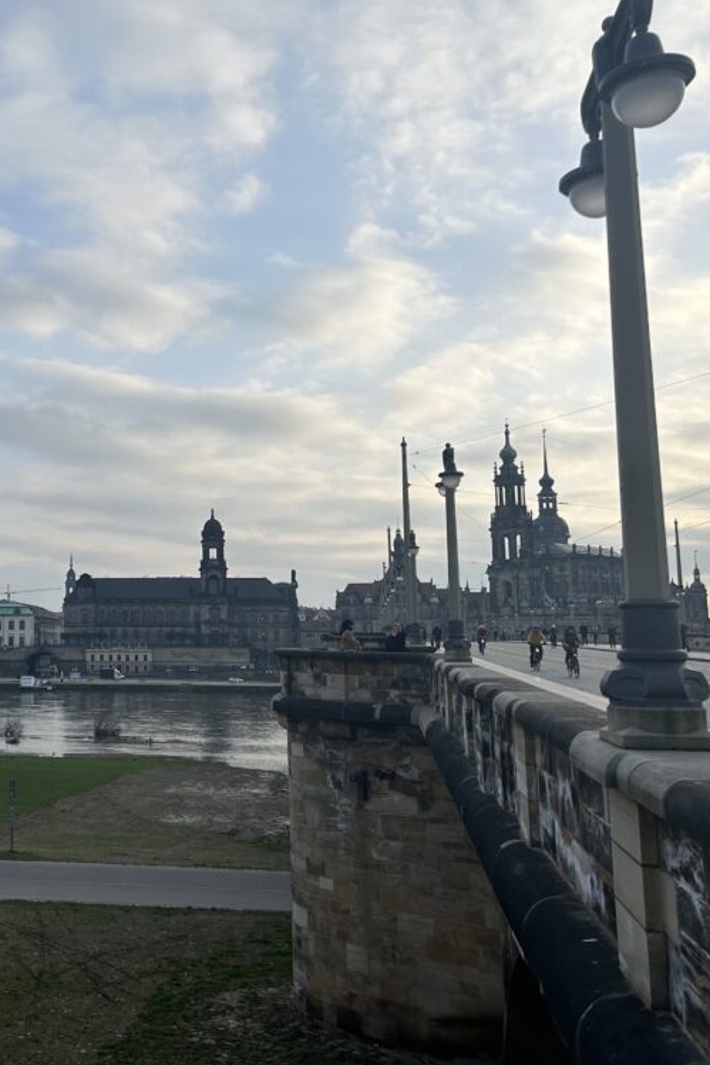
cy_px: 527
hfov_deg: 34.2
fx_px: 1094
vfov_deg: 51.9
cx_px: 83
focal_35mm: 37
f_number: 1.5
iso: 50
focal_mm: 5.7
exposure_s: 1/2994
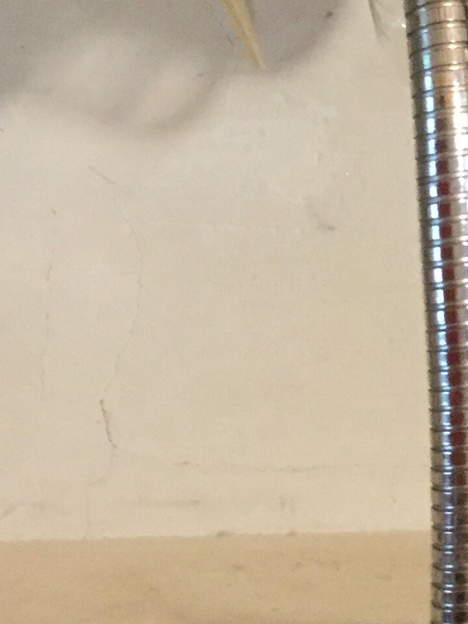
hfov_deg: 13.7
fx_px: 1911
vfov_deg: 18.5
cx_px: 506
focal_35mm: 106
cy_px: 231
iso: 400
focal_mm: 3.3
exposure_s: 1/17
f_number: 2.4
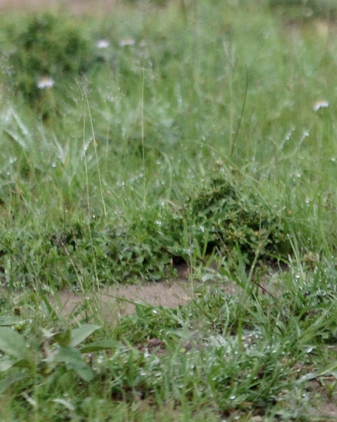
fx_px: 9283
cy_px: -7
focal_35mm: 744
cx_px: 792
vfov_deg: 2.6
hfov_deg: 2.1
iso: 640
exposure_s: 1/1600
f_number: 2.8
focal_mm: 200
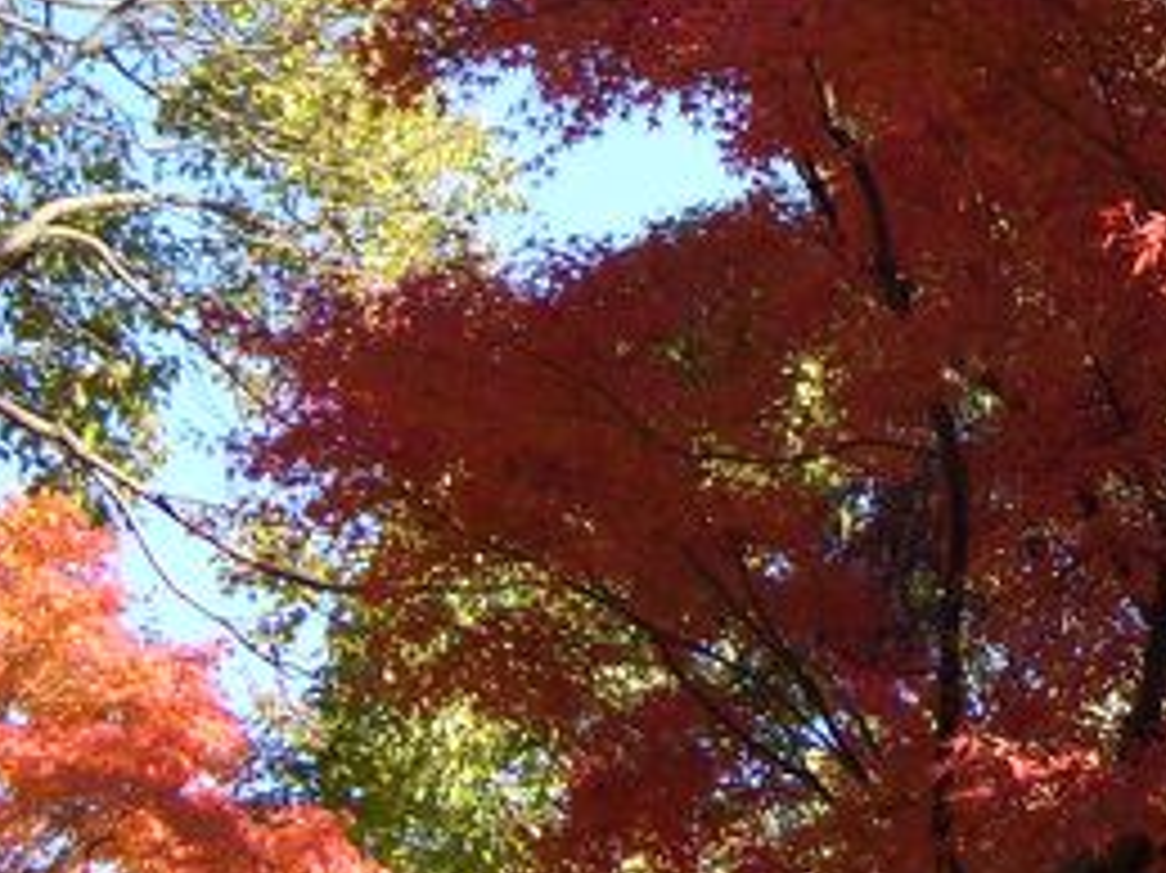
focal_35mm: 88
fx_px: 2963
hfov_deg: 21.2
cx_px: 1279
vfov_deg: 16.0
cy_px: -205
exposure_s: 1/250
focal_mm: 5.8
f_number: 2.6
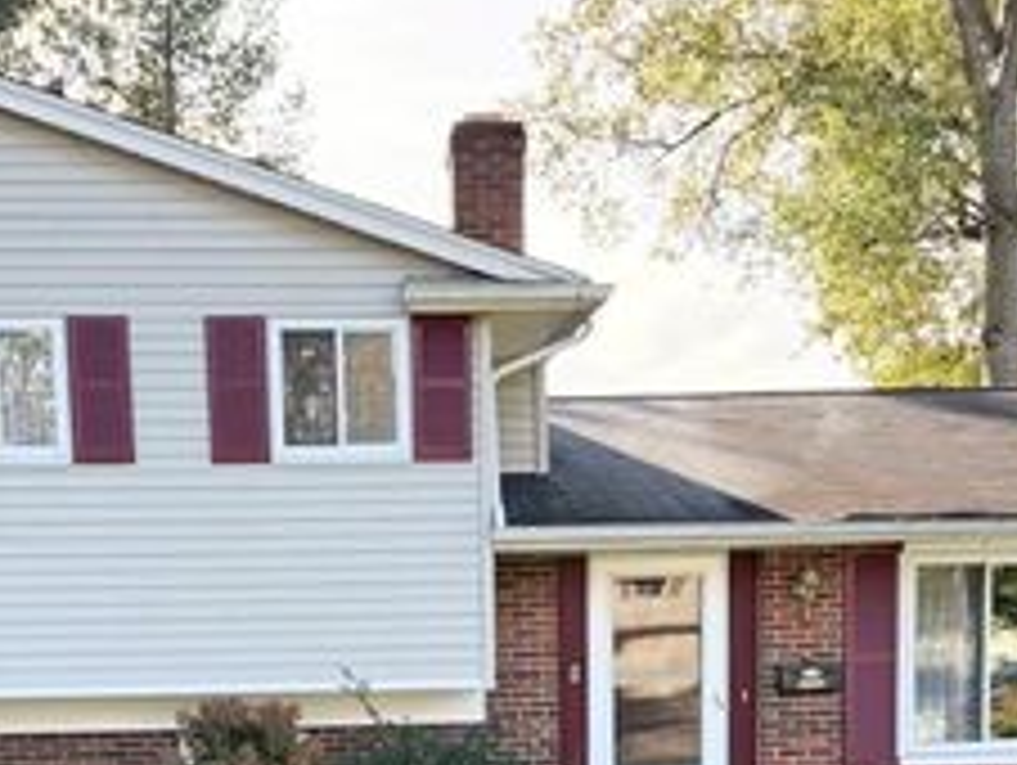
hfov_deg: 36.0
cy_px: 803
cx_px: 400
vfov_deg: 25.9
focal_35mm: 53
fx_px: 1559
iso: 100
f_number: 1.78
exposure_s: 1/780
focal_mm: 6.76
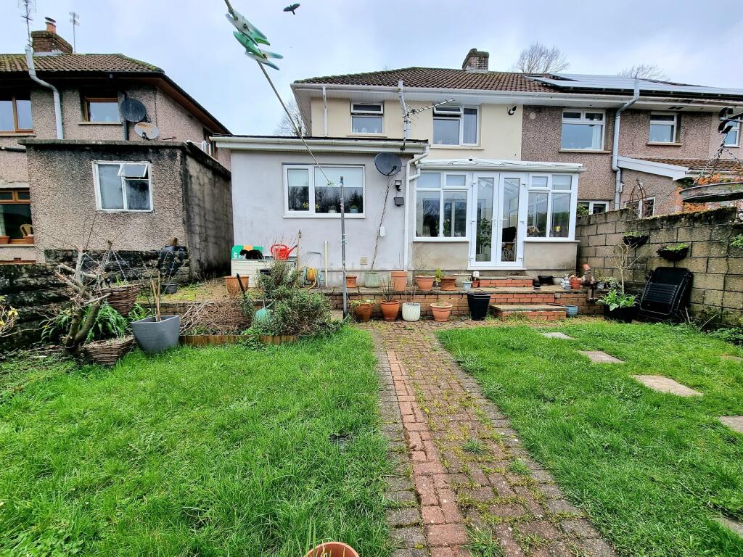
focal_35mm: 13
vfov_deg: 89.9
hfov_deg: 106.2
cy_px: 278
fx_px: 279
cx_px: 372
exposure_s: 1/714
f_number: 2.2
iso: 50
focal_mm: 2.2
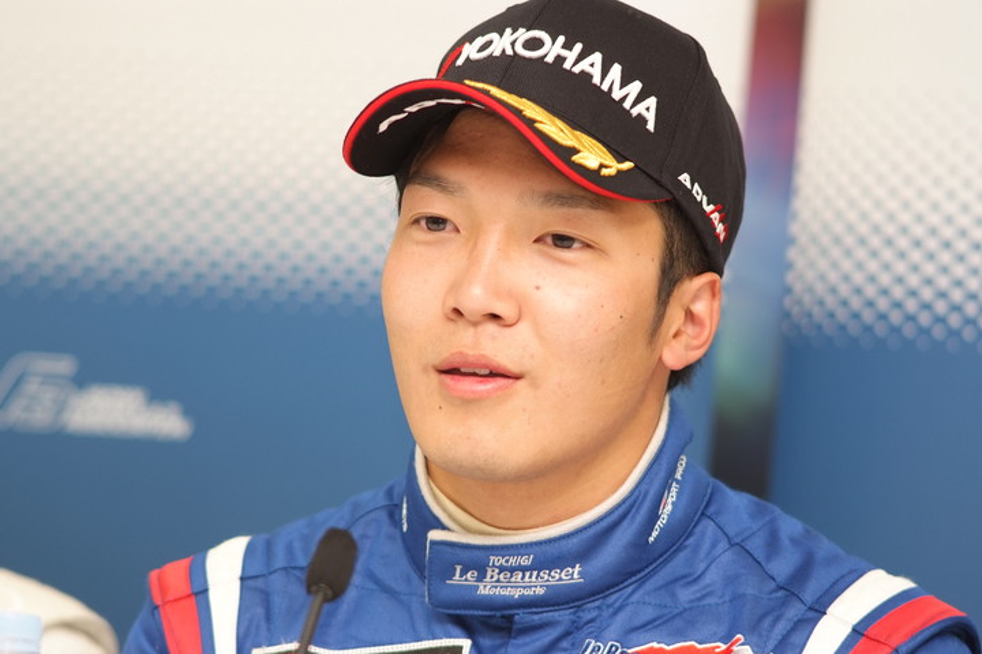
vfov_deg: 5.1
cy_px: 327
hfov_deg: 7.6
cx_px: 491
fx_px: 7364
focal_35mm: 270
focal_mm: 180
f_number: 2.8
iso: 400
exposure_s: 1/125
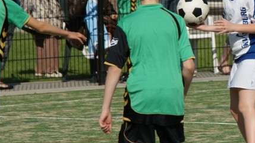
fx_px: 3346
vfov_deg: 2.5
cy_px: 24
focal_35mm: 495
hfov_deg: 4.4
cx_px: 234
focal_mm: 150
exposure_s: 1/500
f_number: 8
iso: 100
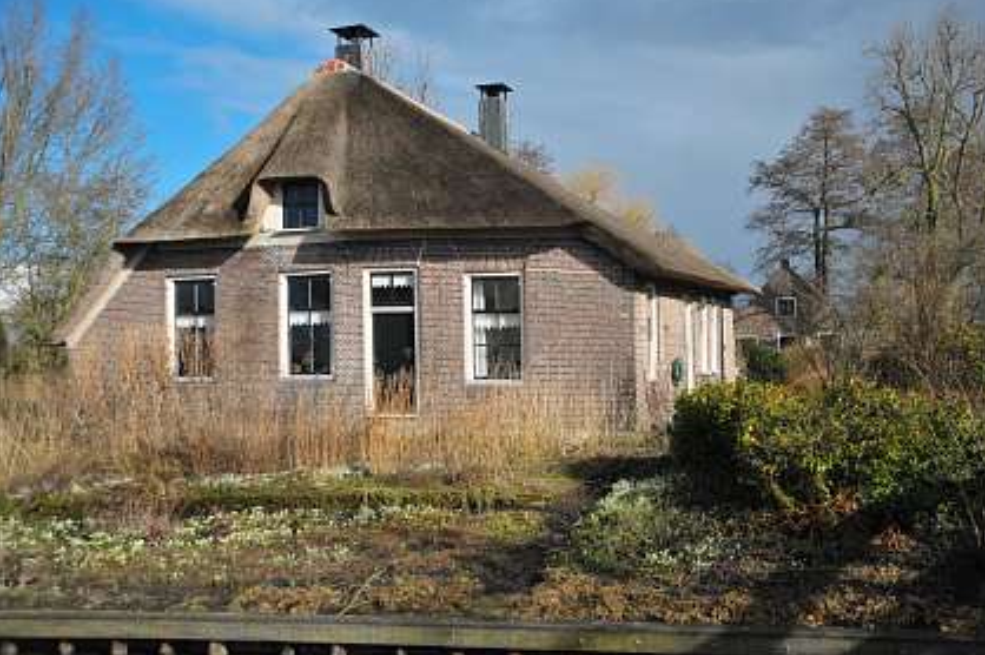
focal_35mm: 42
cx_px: 525
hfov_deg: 46.4
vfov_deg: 31.8
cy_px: 336
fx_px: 1148
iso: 320
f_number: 4
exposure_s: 1/2500
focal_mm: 26
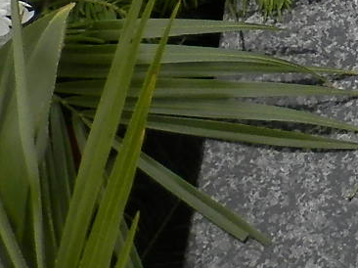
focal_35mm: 175
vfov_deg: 7.7
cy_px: -434
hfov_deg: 10.0
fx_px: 1809
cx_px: 828
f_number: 3.1
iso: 80
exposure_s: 1/400
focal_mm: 4.5
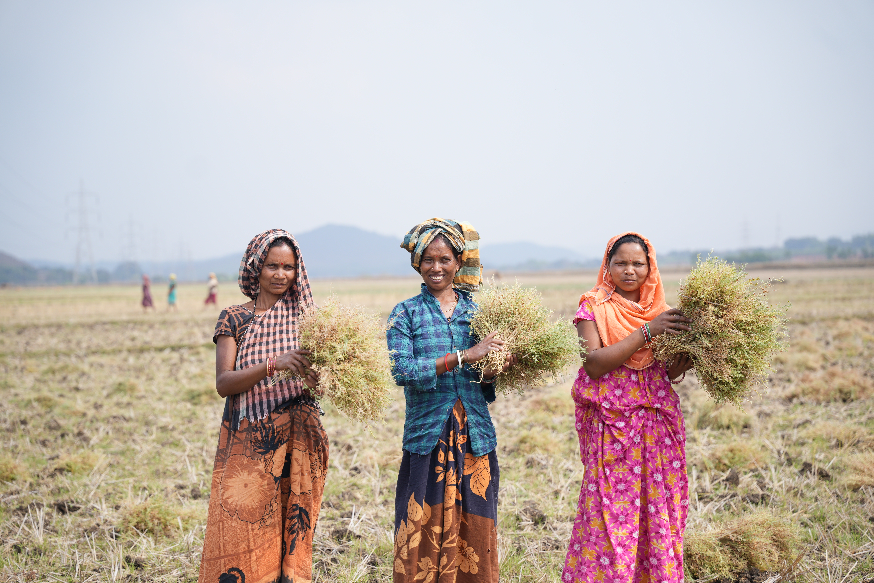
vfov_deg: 19.5
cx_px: 437
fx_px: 1699
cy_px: 292
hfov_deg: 28.8
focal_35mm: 70
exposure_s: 1/1000
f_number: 2.8
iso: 100
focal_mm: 70
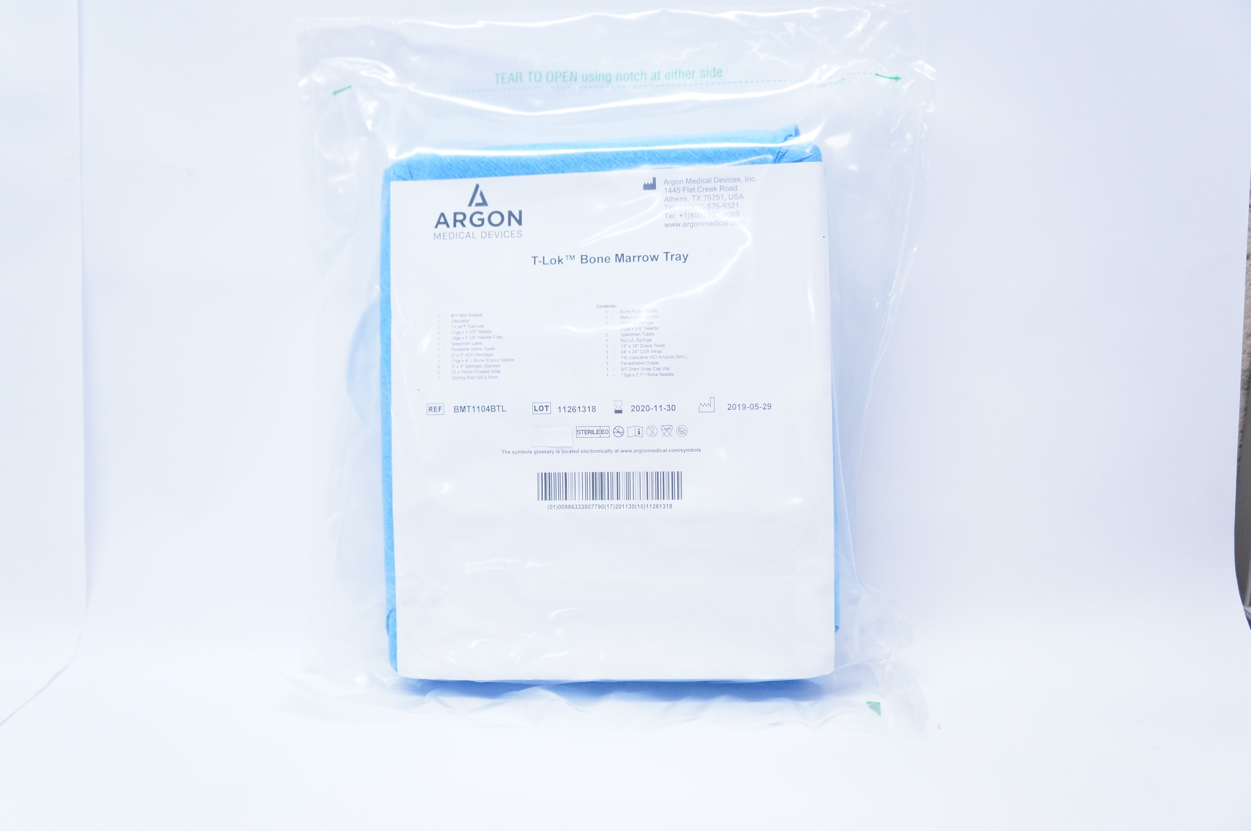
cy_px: 416
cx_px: 626
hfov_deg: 55.2
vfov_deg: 38.3
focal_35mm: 34
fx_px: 1198
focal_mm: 23
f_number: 4
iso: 1600
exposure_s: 1/200
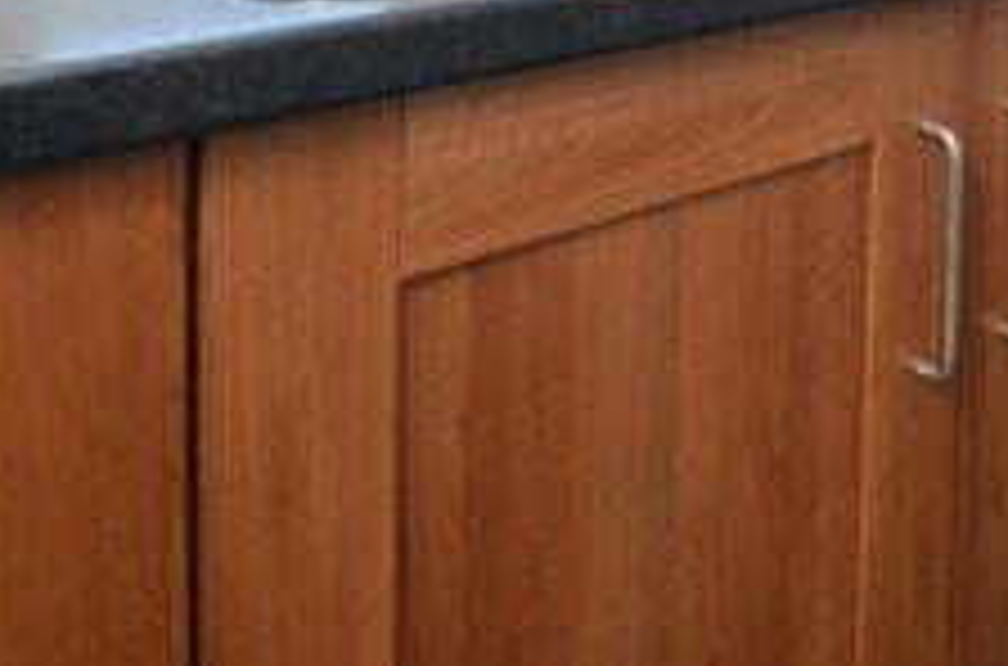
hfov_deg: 42.6
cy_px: -306
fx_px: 1229
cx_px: 810
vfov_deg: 24.4
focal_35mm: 44
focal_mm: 10
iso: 200
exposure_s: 1/100
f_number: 5
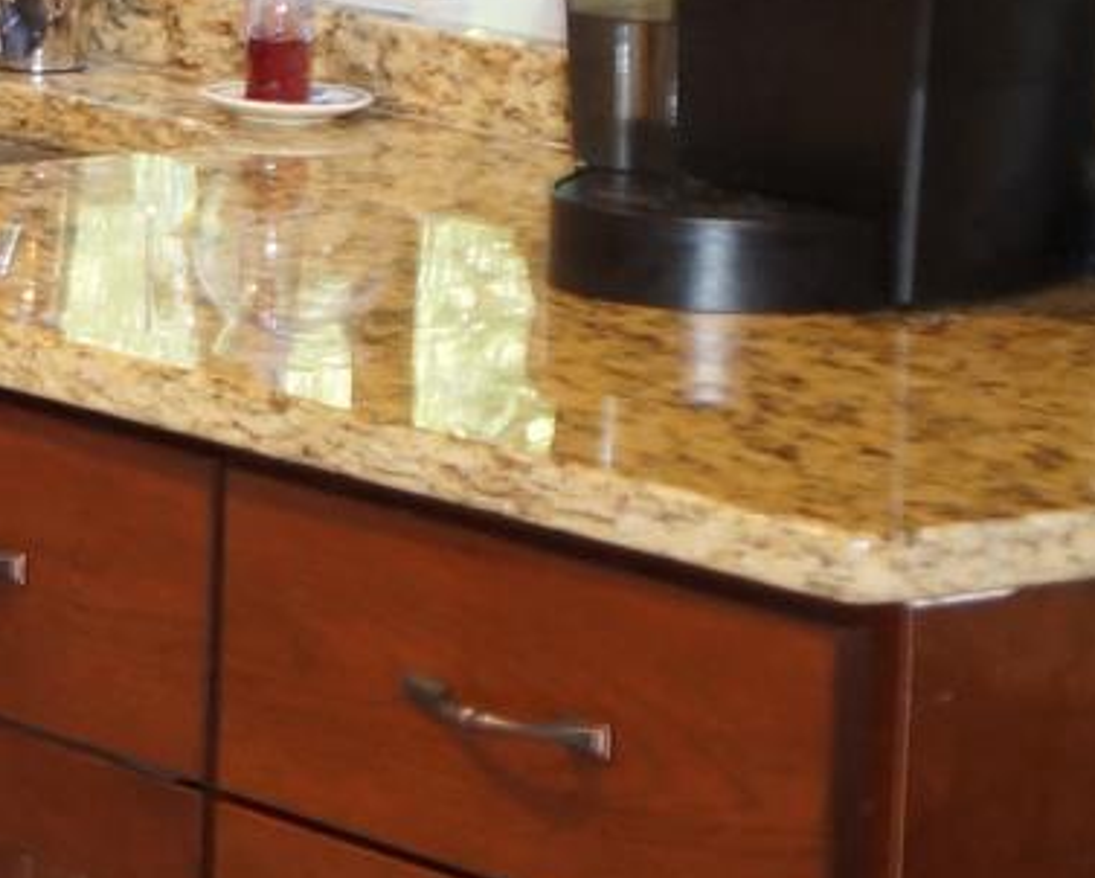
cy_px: 96
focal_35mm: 222
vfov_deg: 7.0
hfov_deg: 7.9
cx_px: -1722
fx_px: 7184
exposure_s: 1/60
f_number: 4
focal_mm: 29
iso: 800
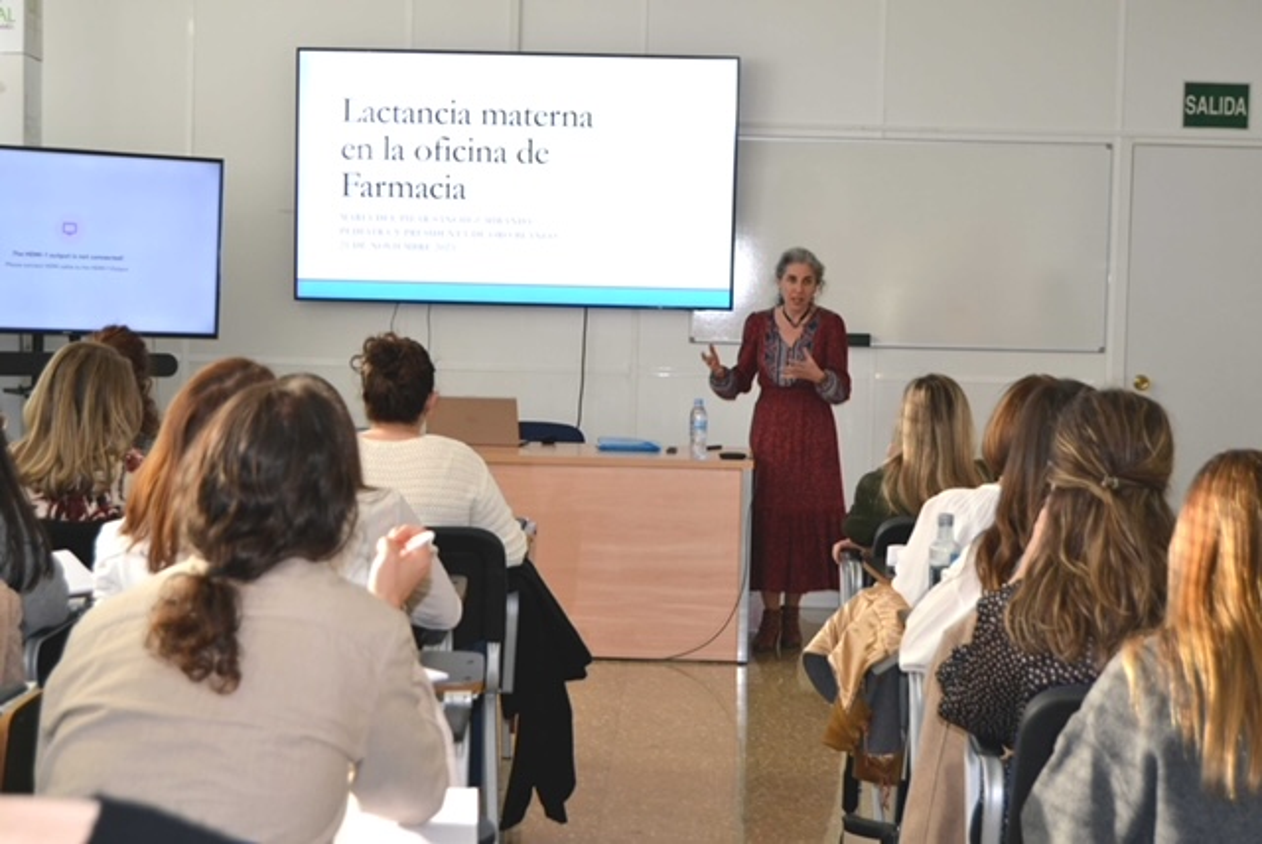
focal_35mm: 69
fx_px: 2421
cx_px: 631
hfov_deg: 29.2
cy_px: 422
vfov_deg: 19.8
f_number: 5.3
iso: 450
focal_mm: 46
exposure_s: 1/60
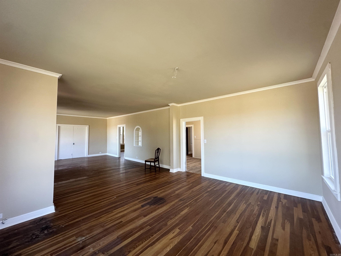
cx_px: 170
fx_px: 138
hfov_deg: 102.1
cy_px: 128
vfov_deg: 85.7
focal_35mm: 14
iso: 160
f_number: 2.2
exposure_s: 1/120
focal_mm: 2.22
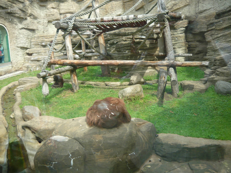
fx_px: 220
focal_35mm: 33
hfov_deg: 55.4
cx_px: 116
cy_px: 86
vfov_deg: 42.9
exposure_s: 1/320
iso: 100
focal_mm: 5.5
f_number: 2.8
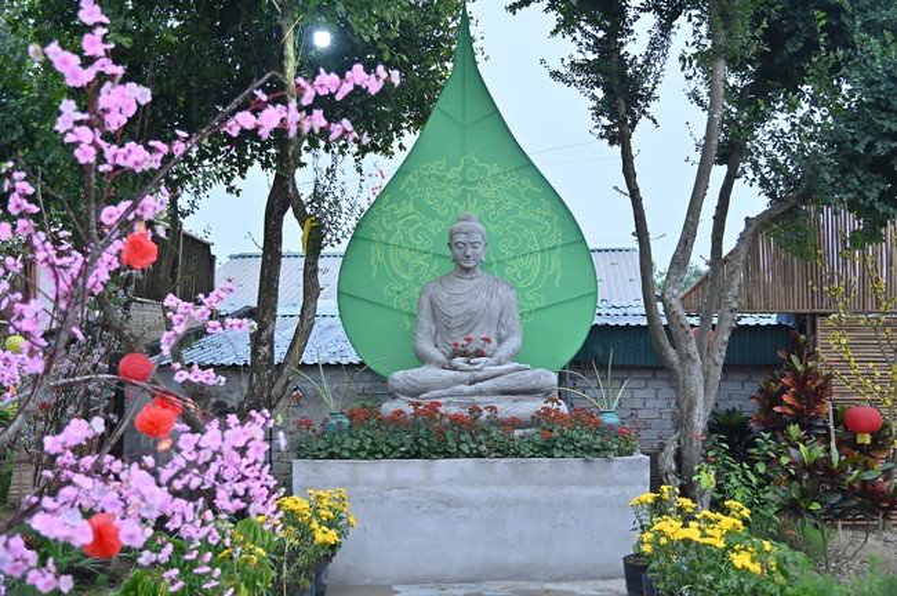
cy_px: 298
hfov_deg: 50.7
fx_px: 946
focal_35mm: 38
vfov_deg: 35.0
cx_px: 448
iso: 640
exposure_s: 1/100
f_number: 4
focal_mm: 38
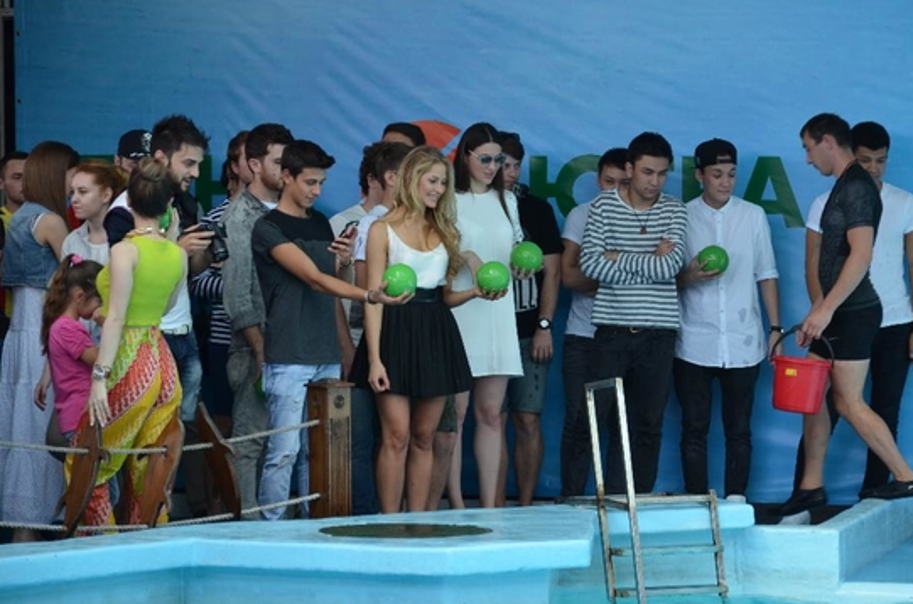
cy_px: 283
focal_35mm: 153
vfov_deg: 8.9
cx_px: 483
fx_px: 3871
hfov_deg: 13.5
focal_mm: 92
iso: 320
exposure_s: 1/125
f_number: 5.6
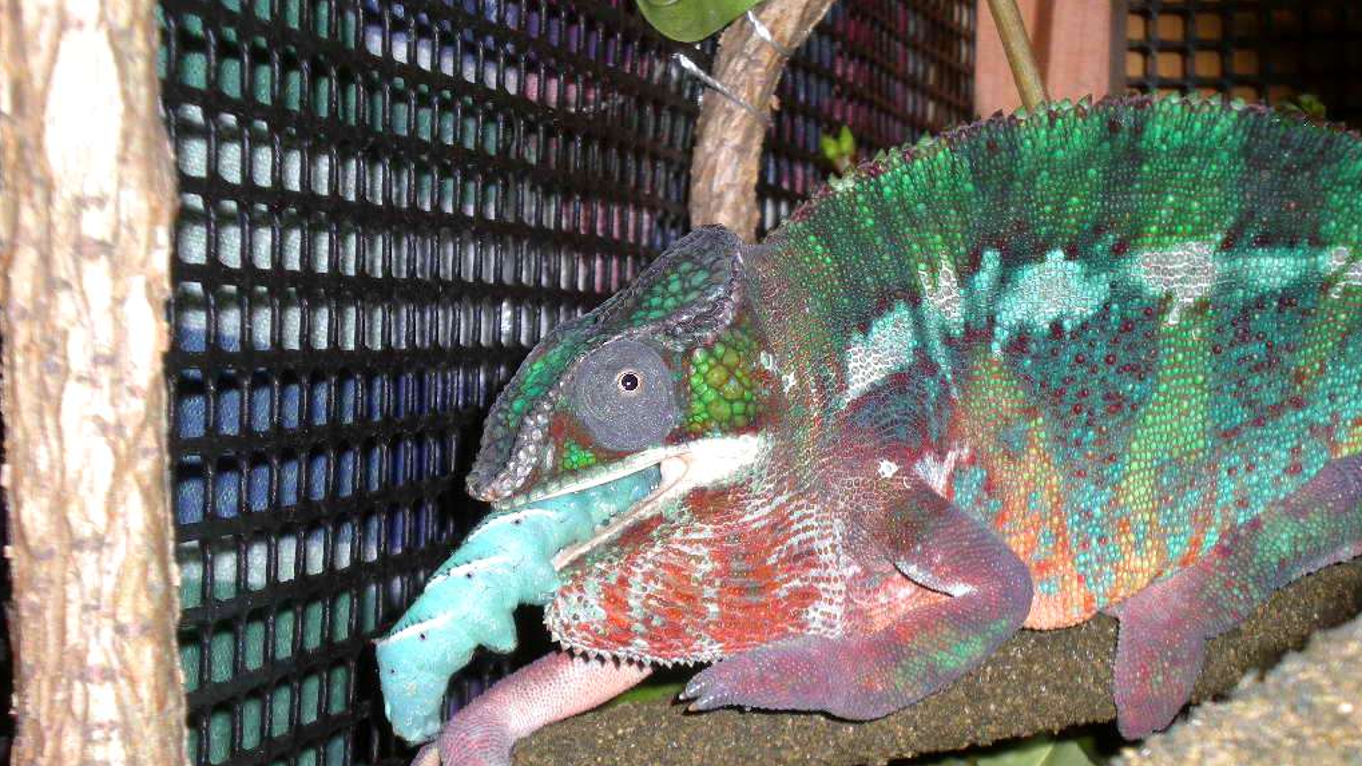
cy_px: 491
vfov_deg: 14.9
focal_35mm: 81
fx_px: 2925
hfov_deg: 26.2
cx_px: 682
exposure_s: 1/120
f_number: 6.5
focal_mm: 12.3
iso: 54
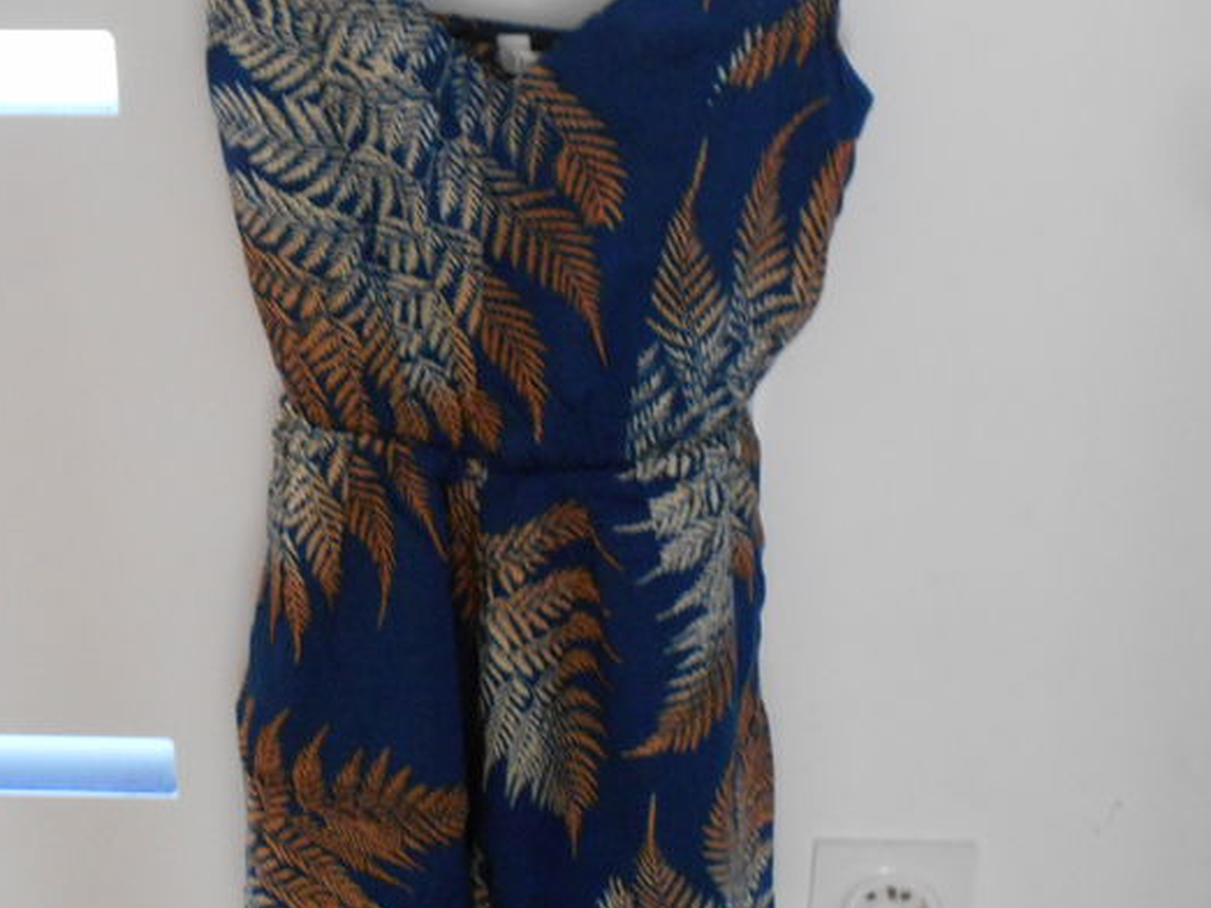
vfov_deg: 22.6
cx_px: 424
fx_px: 2273
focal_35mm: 65
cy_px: 401
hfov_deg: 29.7
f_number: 3.6
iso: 400
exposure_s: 1/13
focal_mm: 5.8
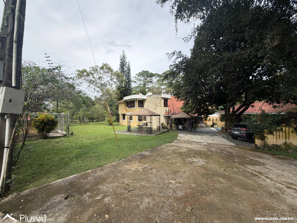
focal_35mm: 14
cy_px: 112
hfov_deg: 102.1
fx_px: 120
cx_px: 148
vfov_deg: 85.7
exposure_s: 1/770
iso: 25
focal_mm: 2.22
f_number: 2.2
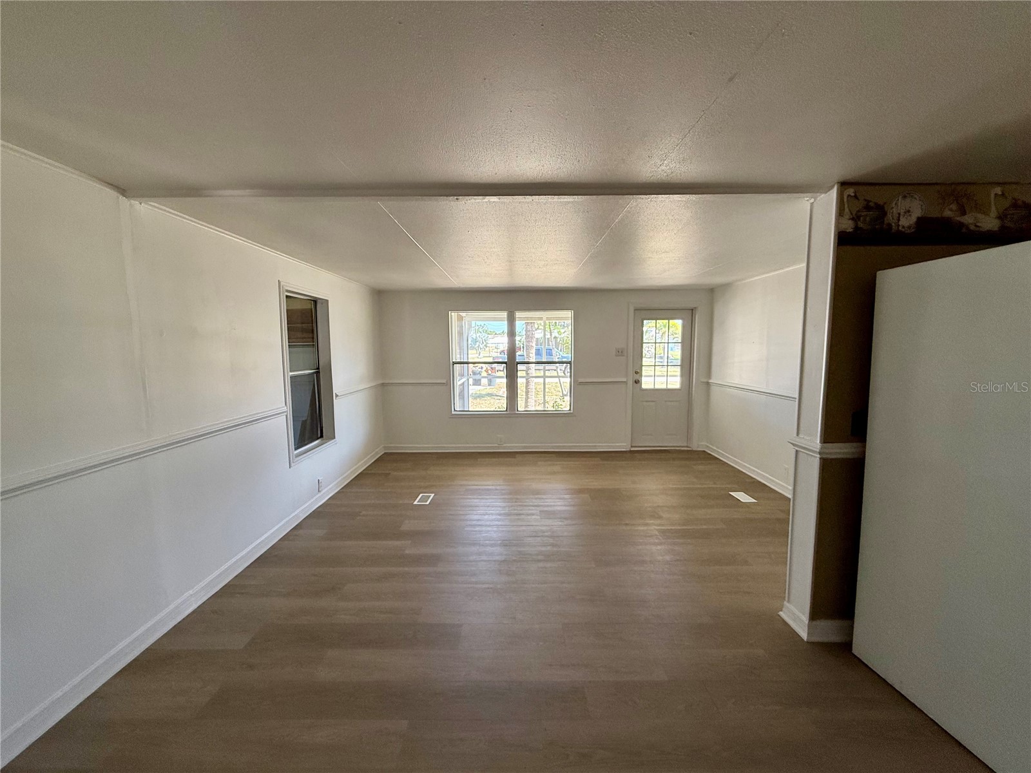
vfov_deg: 85.7
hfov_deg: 102.1
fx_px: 417
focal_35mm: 14
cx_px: 516
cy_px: 386
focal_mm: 2.22
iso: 160
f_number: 2.2
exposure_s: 1/99
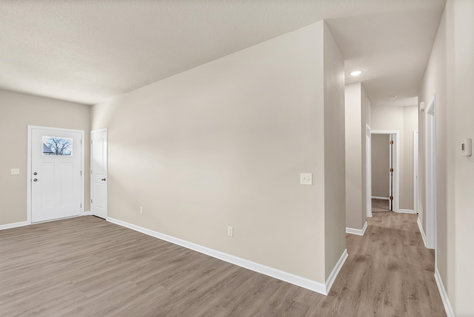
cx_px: 237
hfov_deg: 96.7
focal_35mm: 16
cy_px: 158
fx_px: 211
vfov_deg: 73.8
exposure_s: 1/4
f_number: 8
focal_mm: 16
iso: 200
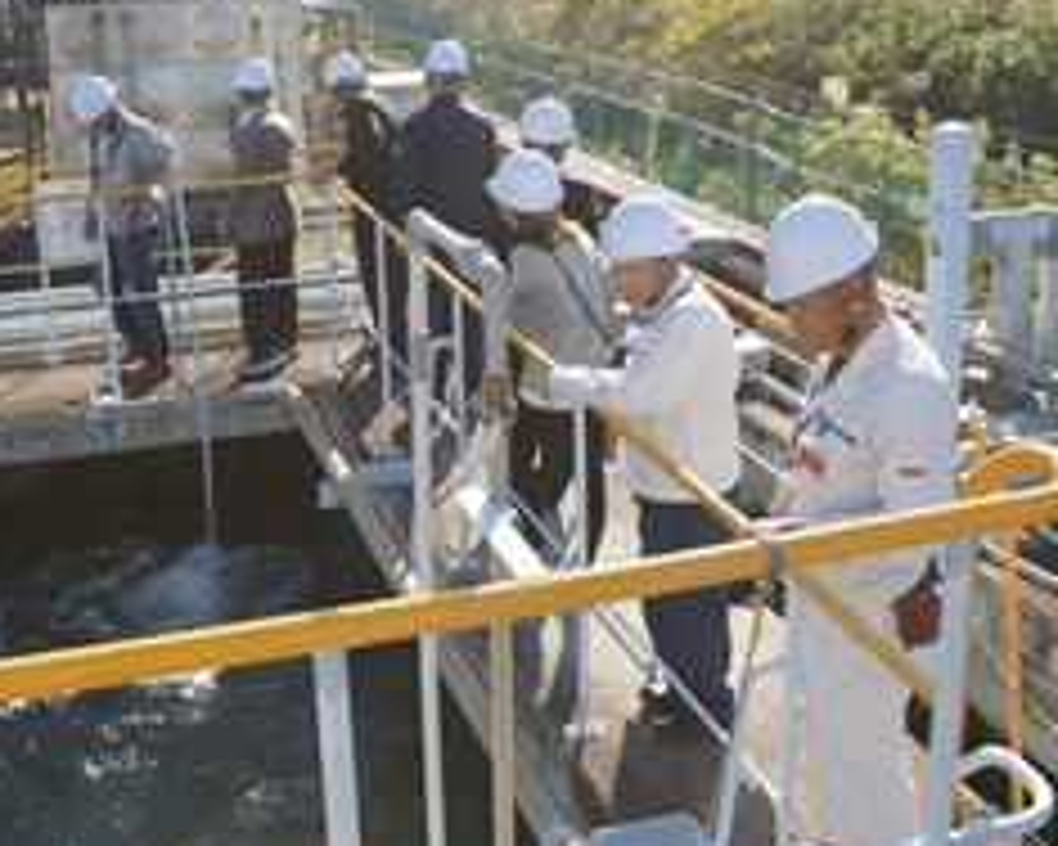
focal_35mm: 43
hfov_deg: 42.9
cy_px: 281
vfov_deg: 34.6
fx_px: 1346
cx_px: 482
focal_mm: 16
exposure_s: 1/200
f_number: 6.3
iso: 100
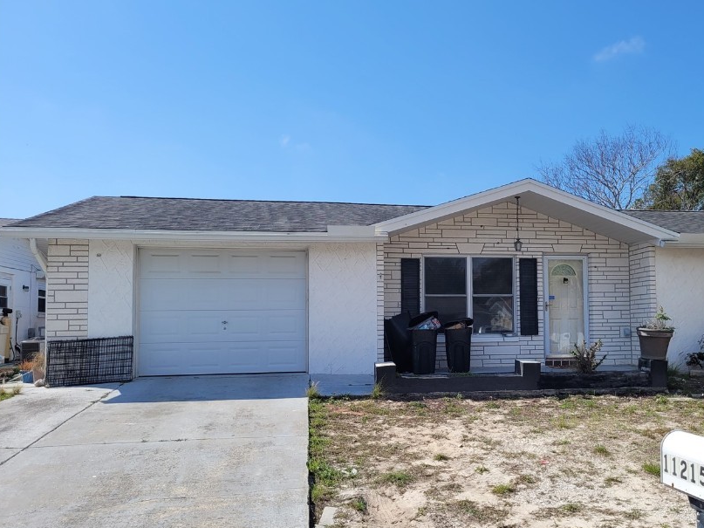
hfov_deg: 54.8
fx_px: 671
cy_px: 307
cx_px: 437
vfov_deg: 42.8
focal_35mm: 33
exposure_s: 1/2760
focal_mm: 5.4
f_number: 1.8
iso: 40
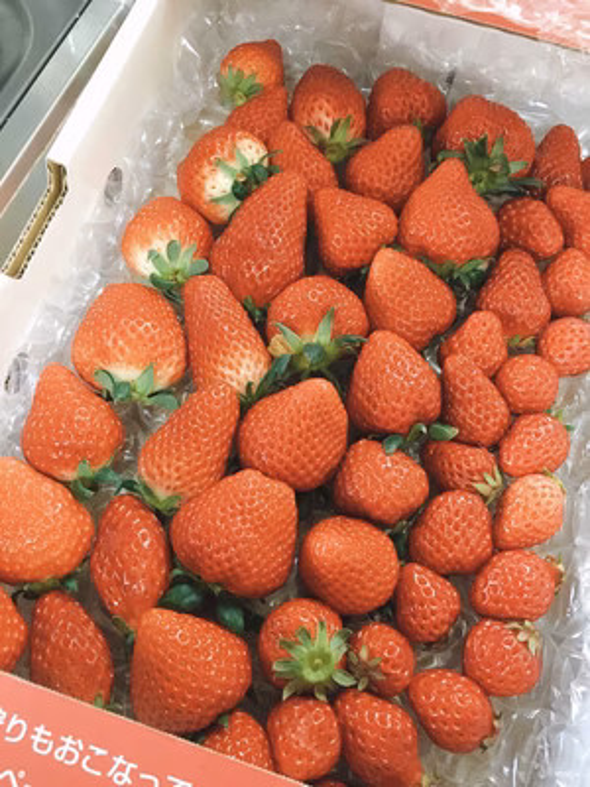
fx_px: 659
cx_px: 295
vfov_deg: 61.7
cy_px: 394
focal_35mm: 29
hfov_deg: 48.2
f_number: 2.2
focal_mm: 4.15
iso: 400
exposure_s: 1/17
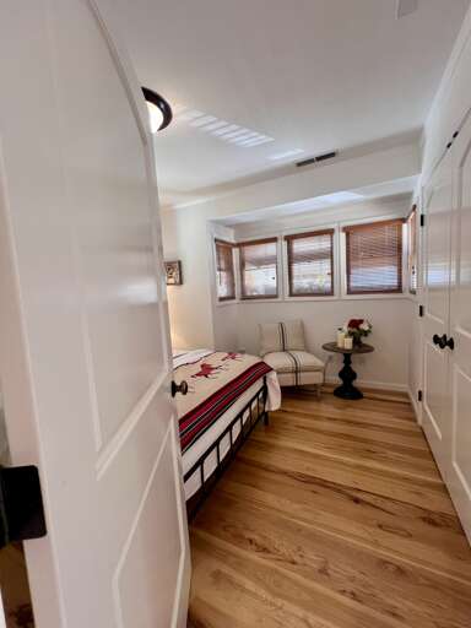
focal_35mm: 13
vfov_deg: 106.2
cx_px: 236
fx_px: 236
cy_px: 314
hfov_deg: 89.9
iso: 125
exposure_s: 1/60
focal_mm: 1.57
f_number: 1.8
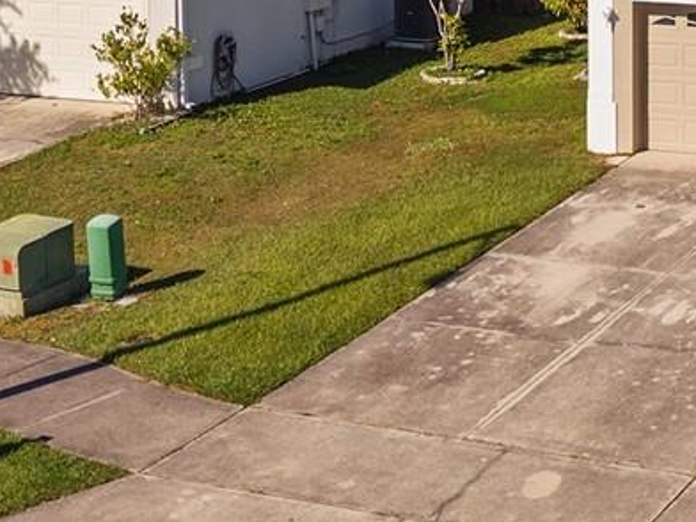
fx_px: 1970
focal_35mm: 98
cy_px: -284
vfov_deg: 14.0
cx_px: 874
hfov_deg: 18.8
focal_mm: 8.67
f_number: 1.8
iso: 150
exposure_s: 1/6000
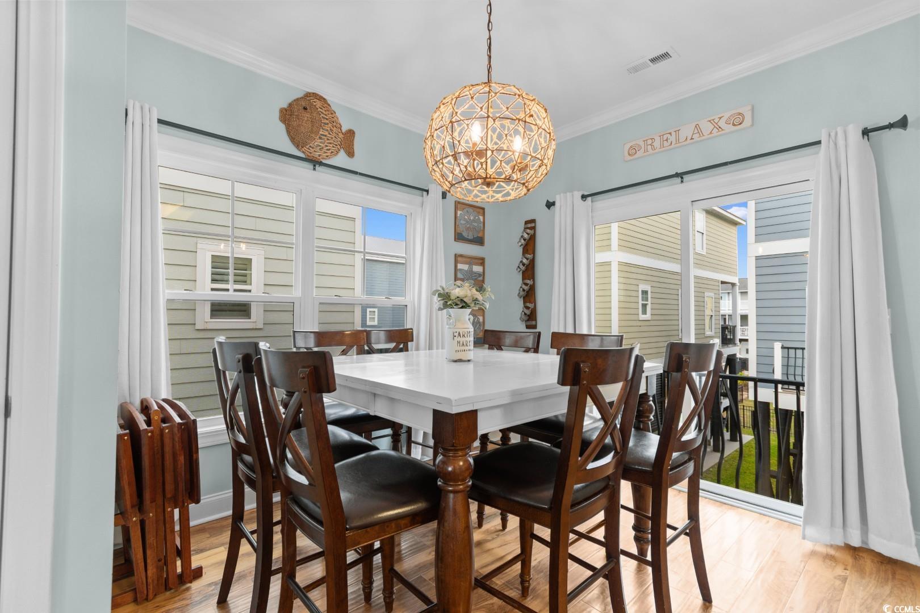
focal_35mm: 15
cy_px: 306
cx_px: 460
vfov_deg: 77.3
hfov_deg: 100.4
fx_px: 383
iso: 100
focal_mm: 10
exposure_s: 1/6
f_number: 4.5
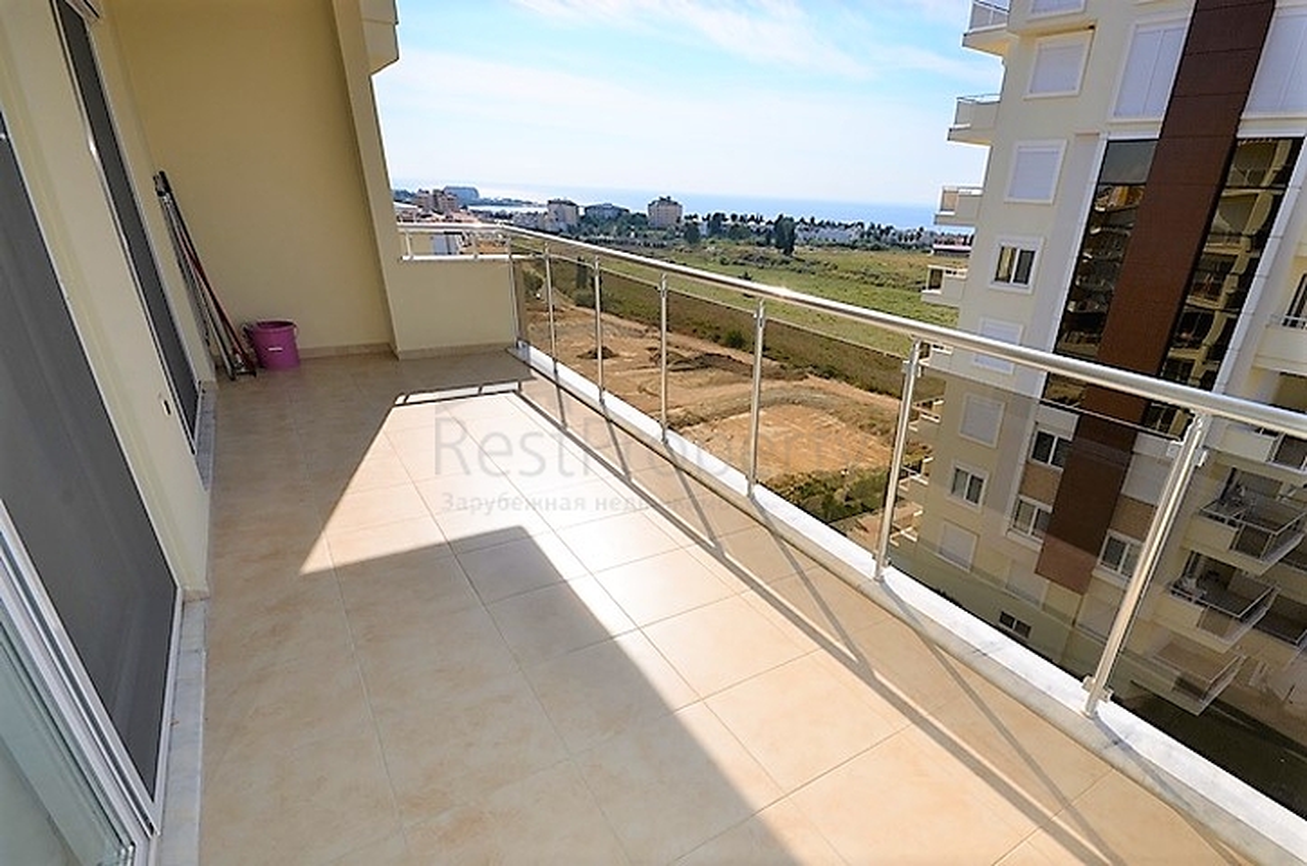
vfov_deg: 77.1
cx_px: 654
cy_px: 433
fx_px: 544
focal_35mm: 15
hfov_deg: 100.5
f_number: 10
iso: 100
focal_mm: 10
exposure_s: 1/250
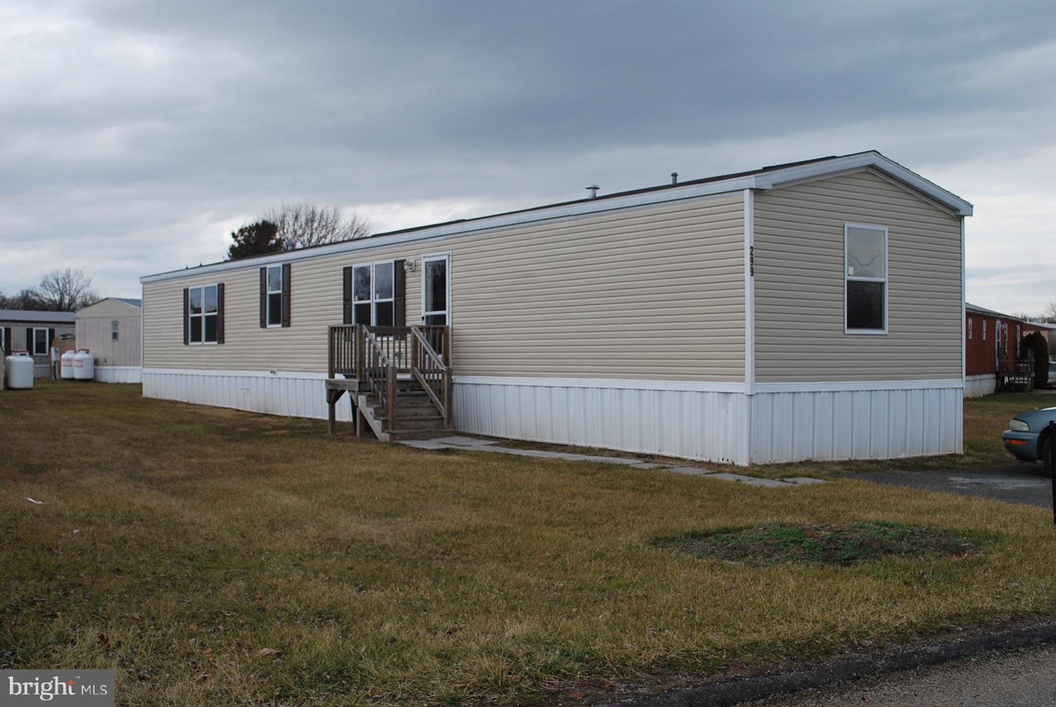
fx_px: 1145
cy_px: 354
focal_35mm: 39
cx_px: 528
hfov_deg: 49.5
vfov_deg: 34.3
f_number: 6.3
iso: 100
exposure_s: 1/160
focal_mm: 26
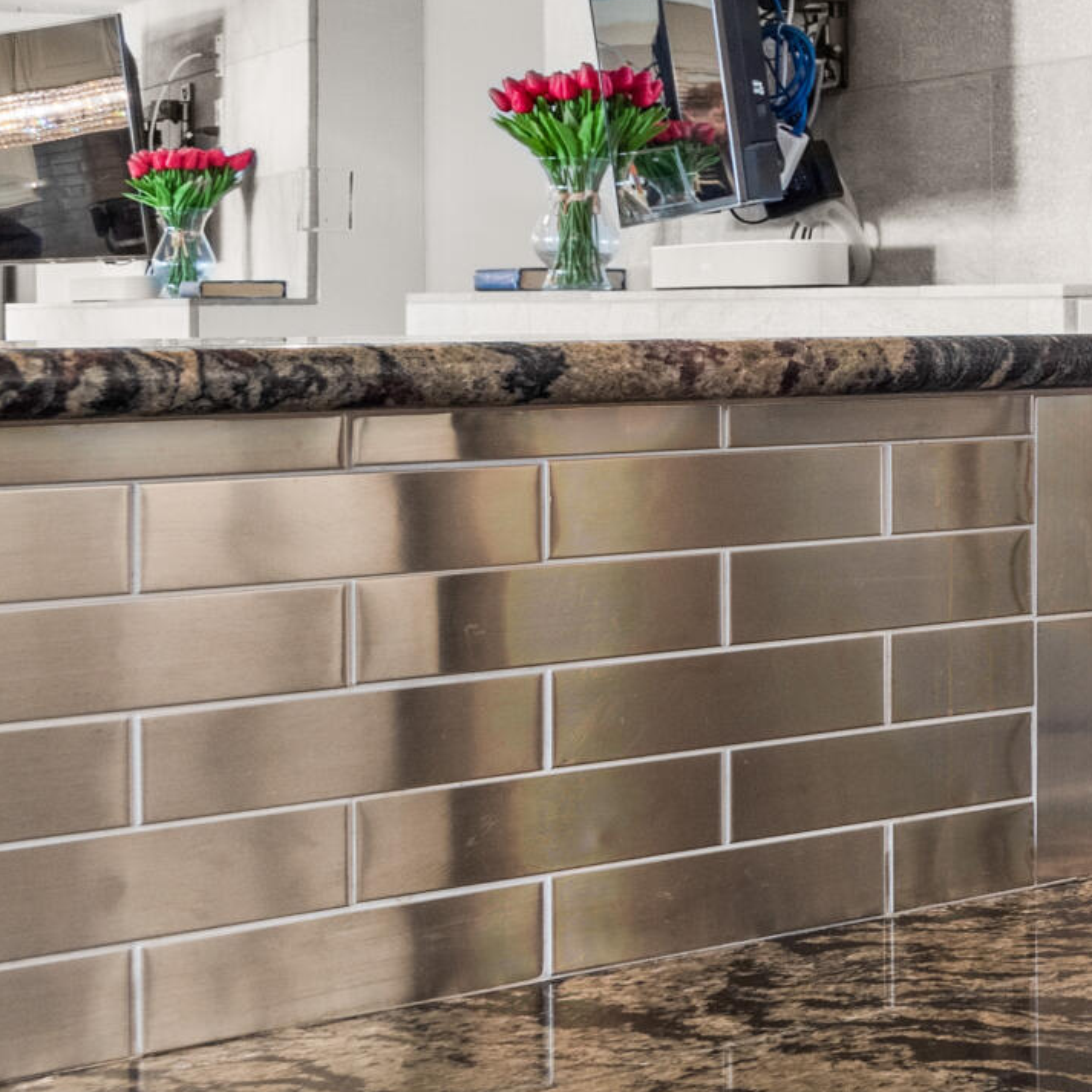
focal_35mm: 68
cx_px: 2258
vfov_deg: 25.2
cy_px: 375
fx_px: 2427
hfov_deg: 17.3
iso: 400
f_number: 11
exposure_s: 1/4
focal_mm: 19
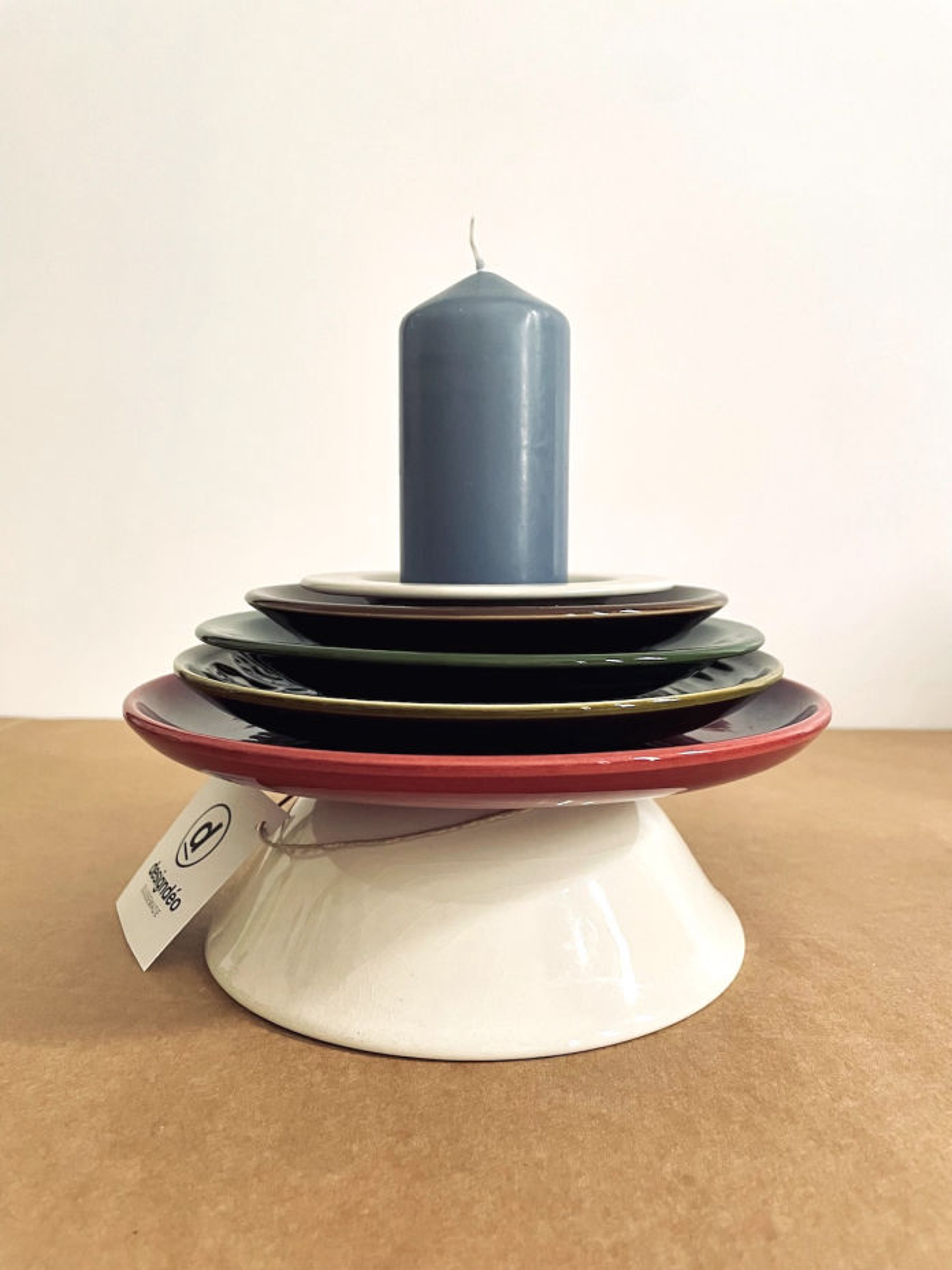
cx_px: 476
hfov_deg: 53.1
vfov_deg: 67.3
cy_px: 635
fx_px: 953
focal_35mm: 26
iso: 640
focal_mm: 4.2
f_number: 1.6
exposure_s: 1/39
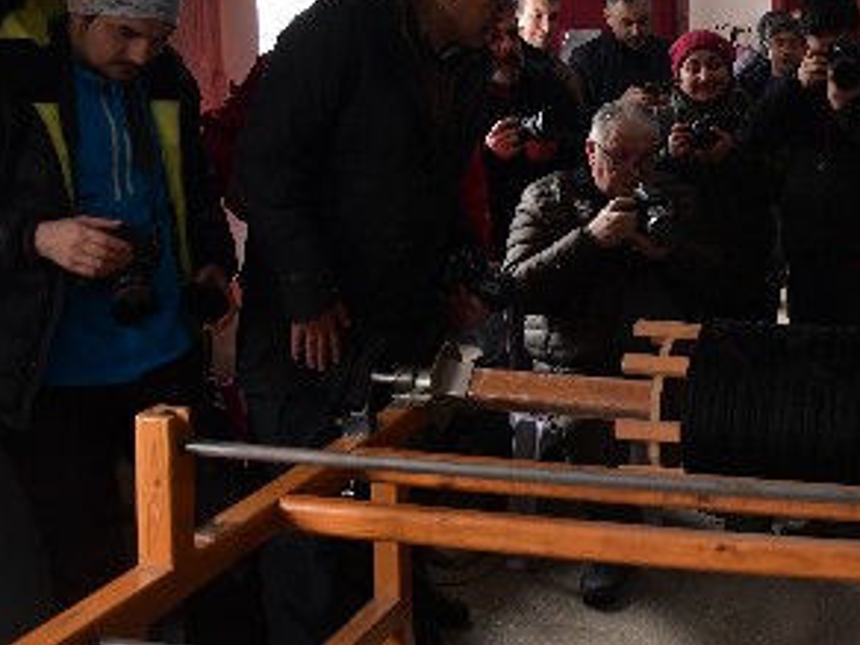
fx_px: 1317
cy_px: 267
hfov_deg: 33.5
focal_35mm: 53
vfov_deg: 27.5
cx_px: 833
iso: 2500
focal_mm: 24
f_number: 4
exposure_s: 1/125
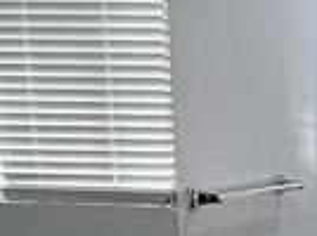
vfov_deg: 13.6
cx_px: 681
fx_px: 978
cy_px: 227
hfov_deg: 14.4
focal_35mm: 107
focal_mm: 2.22
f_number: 2.2
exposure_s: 1/120
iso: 64
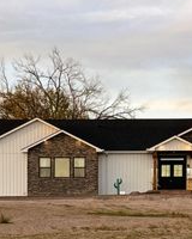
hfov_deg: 16.0
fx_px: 675
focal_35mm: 95
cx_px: 28
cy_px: 109
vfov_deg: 20.2
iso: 80
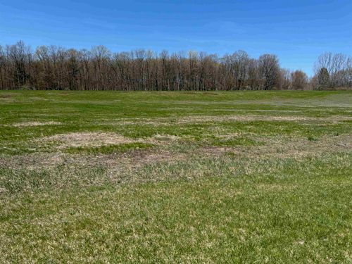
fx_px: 244
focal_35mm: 24
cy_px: 132
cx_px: 176
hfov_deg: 71.6
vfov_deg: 56.8
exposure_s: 1/4405
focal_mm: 6.76
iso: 80
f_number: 1.78
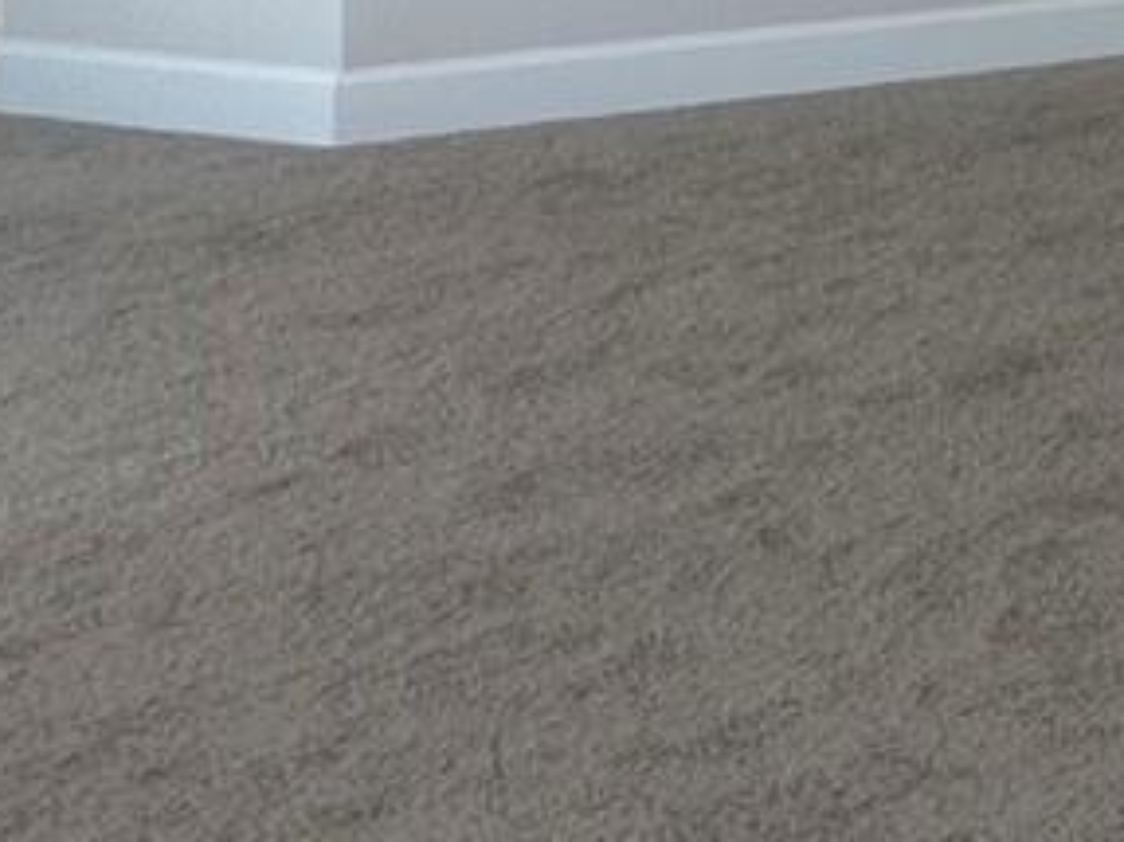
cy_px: -568
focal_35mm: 78
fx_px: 2532
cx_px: 2546
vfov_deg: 16.5
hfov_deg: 15.8
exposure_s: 1/120
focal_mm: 2.22
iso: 50
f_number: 2.2
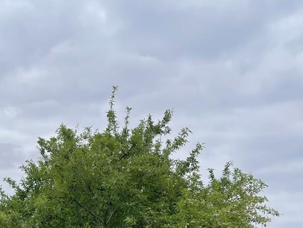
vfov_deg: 19.2
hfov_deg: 27.2
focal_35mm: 70
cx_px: 60
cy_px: 309
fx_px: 613
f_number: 1.6
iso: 32
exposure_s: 1/3165
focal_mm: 5.1
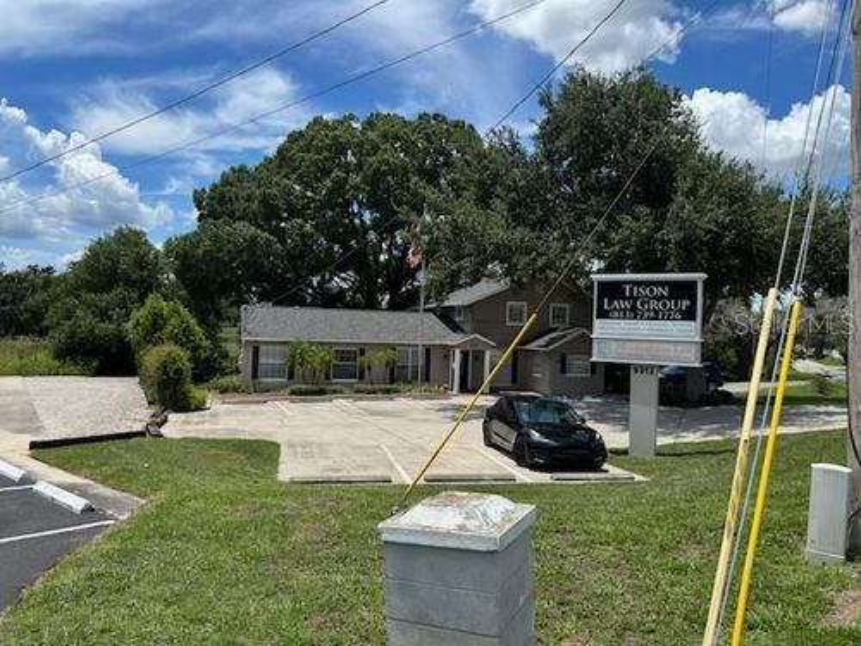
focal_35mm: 26
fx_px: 647
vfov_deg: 53.1
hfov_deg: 67.3
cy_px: 323
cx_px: 430
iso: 50
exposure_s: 1/3106
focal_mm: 5.96
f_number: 1.6
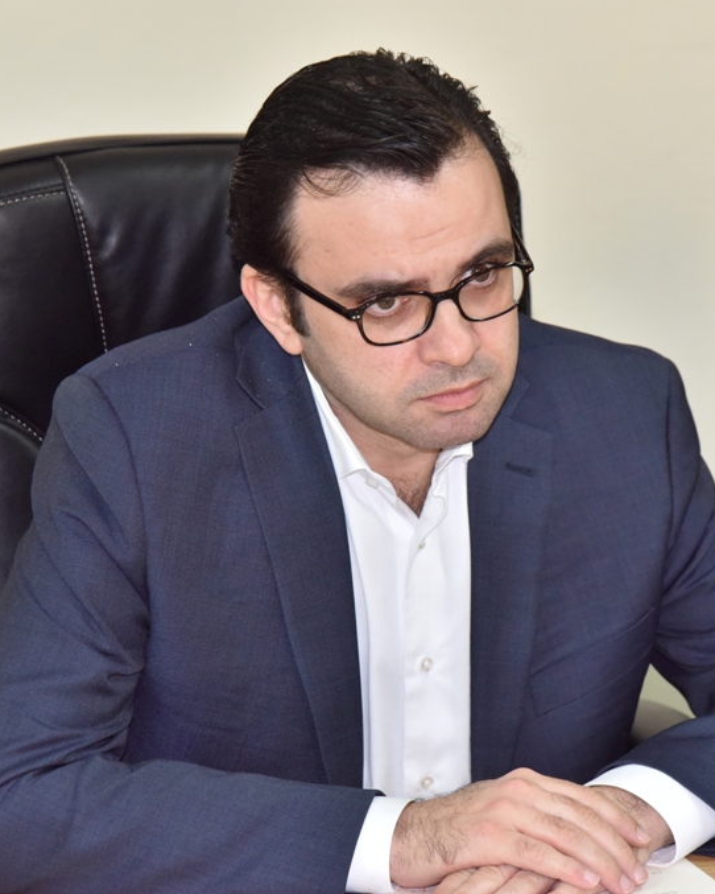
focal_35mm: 149
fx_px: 3940
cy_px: 448
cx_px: 438
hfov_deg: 10.4
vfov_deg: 12.9
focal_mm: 105
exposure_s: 1/125
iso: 2500
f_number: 6.3
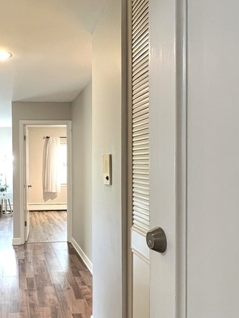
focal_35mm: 30
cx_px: 42
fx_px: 276
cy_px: 175
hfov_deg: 44.1
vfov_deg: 59.8
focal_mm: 1.57
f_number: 1.8
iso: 640
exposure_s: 1/60
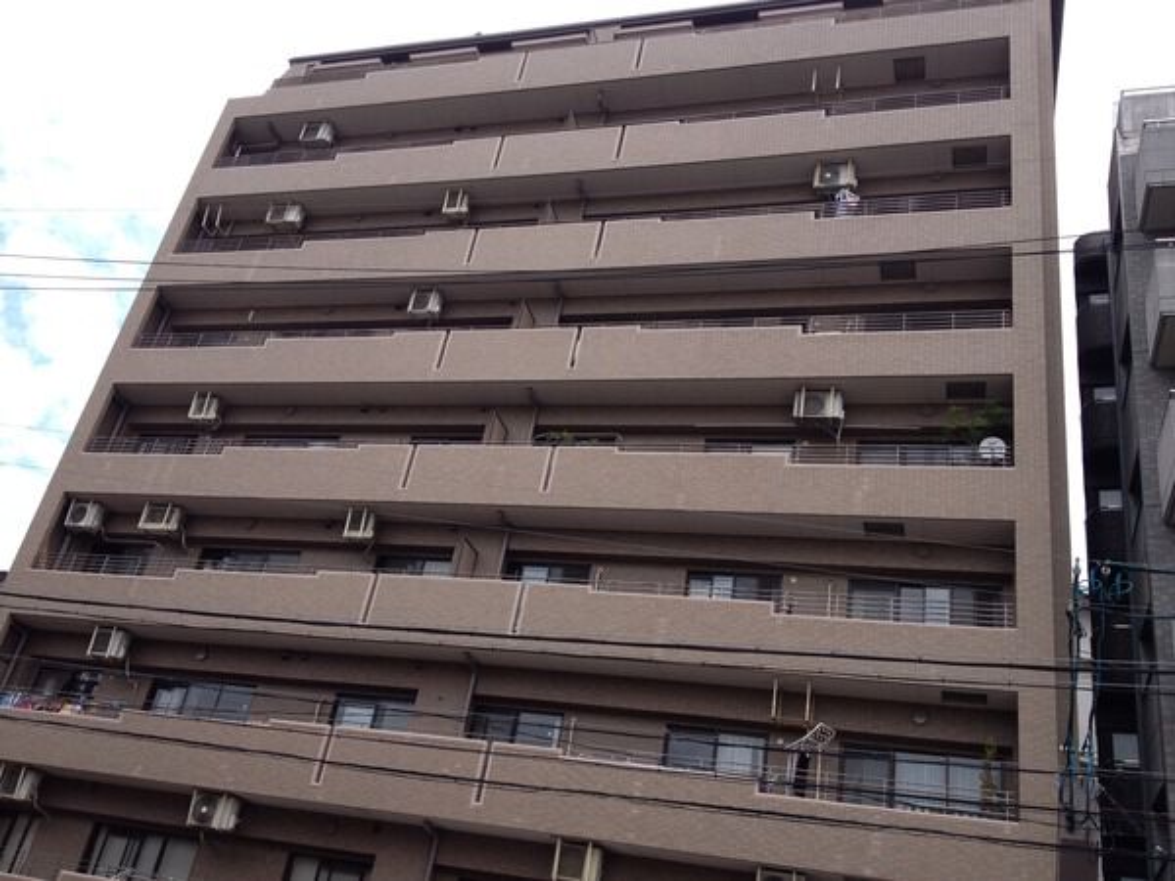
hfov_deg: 52.6
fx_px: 1188
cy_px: 440
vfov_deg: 40.7
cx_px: 588
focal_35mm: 35
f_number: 2.4
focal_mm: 4.28
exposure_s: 1/1175
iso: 64
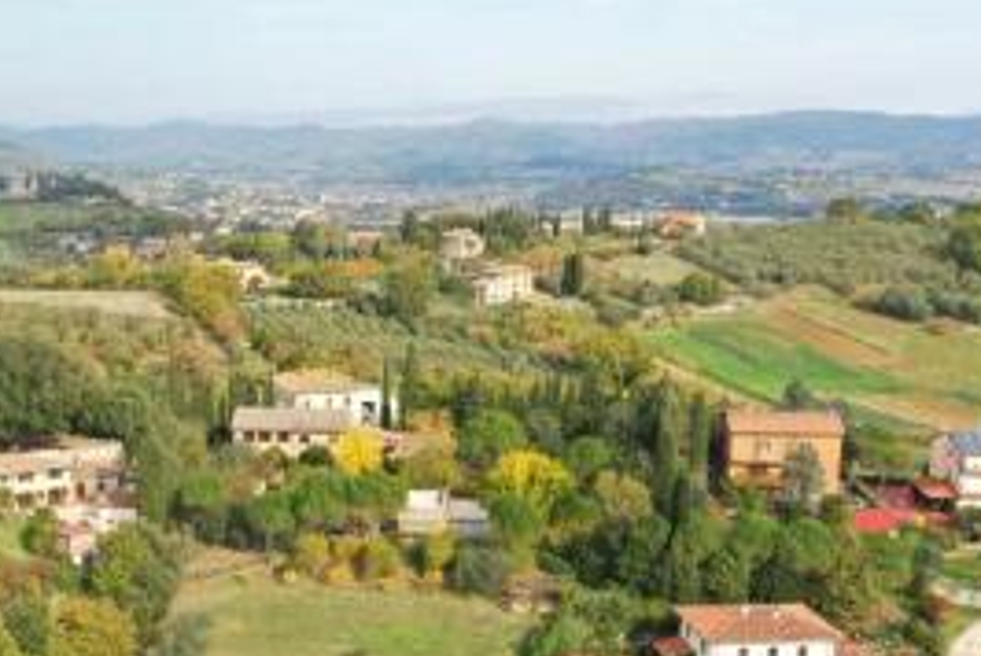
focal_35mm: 50
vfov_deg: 26.6
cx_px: 258
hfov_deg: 38.6
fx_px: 1364
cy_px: 514
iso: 100
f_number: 5
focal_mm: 10.26
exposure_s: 1/320
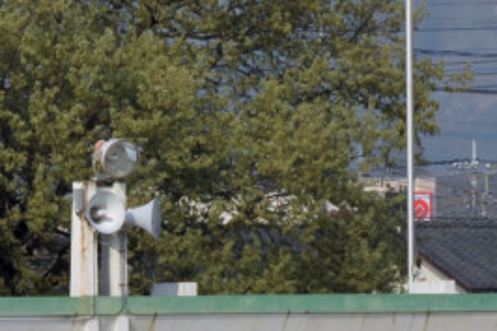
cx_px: 372
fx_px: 10568
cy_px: 701
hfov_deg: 2.7
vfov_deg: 1.8
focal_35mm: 766
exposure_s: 1/180
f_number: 19
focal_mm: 170
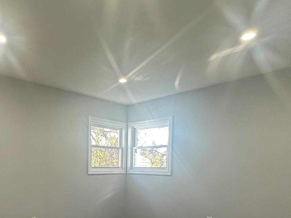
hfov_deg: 62.0
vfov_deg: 46.5
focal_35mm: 28
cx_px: 98
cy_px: 181
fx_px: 235
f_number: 2.2
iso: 160
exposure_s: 1/99
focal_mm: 2.22
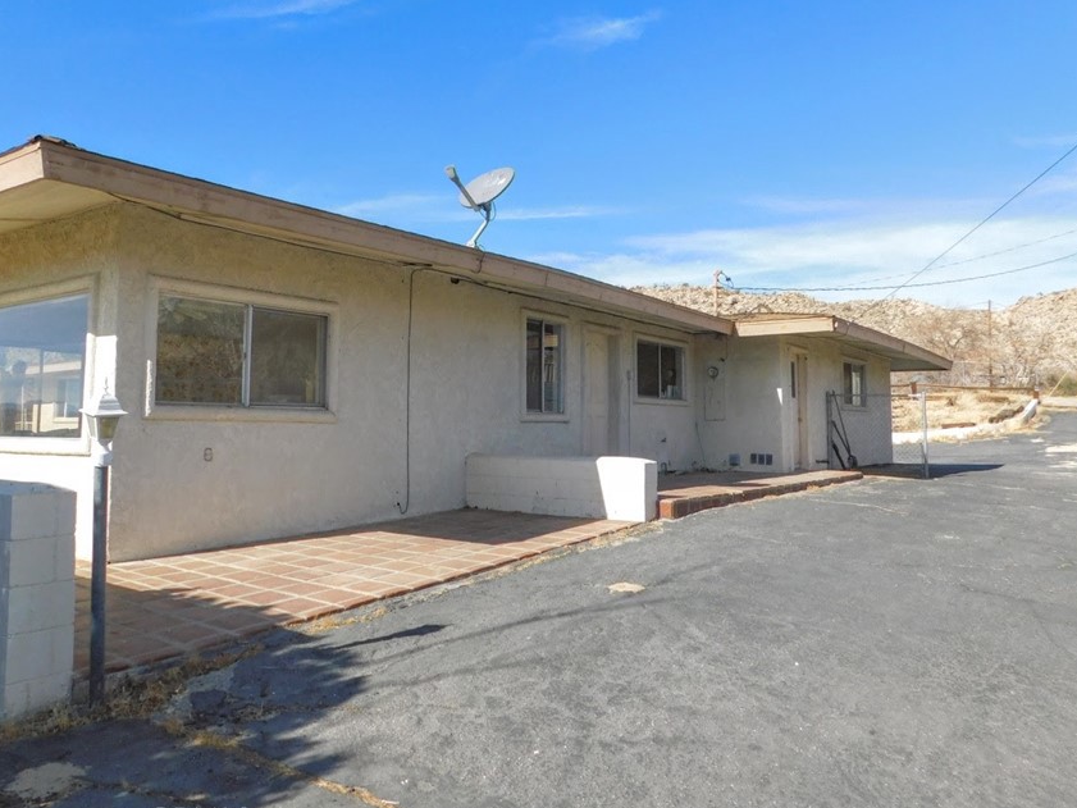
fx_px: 871
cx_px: 502
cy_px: 346
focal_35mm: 28
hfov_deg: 63.4
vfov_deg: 49.6
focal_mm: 4
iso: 125
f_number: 3
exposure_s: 1/1500
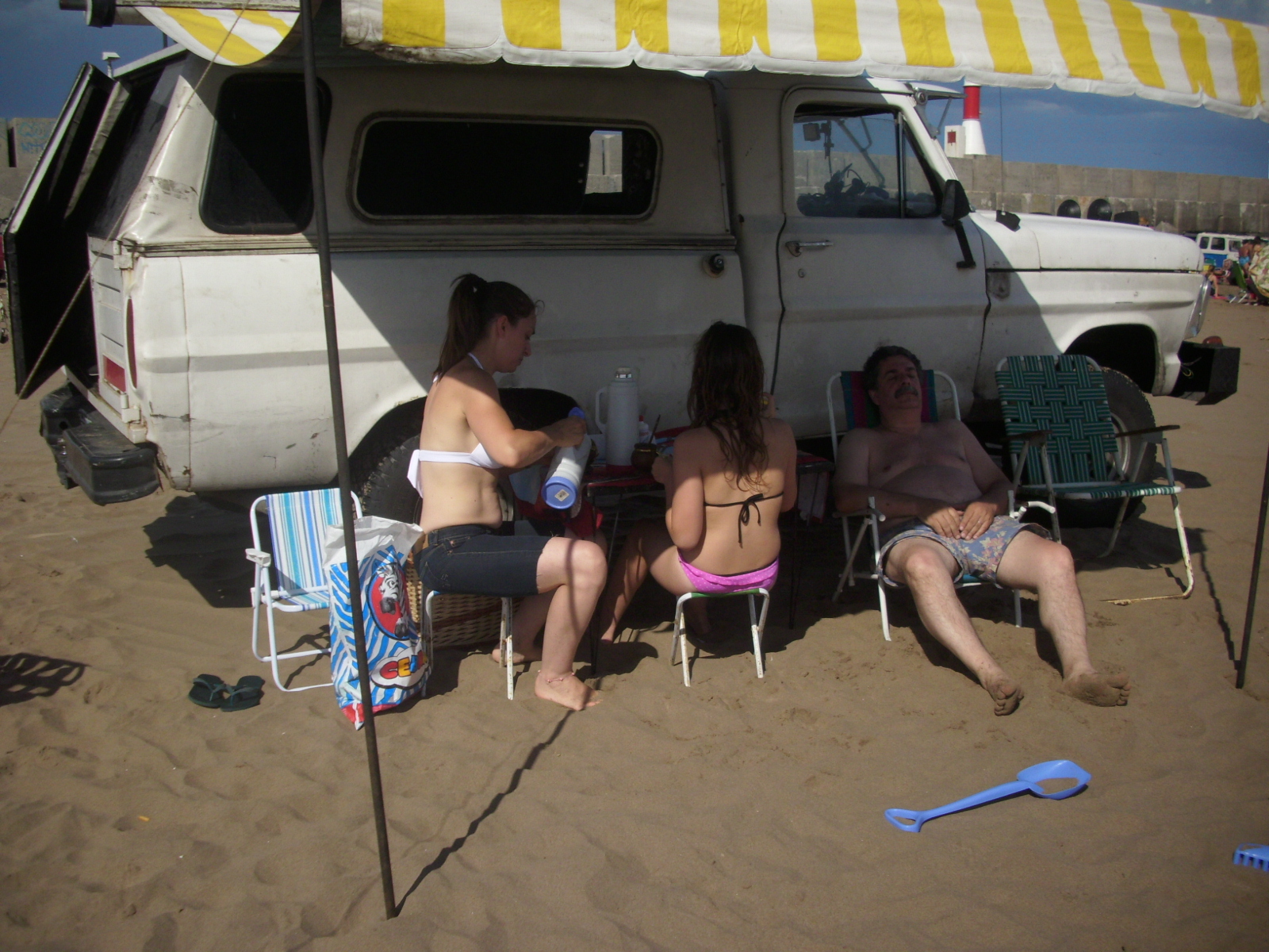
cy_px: 476
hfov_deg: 58.4
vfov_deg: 45.4
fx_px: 1136
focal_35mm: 31
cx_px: 634
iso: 50
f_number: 5.6
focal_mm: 6.2
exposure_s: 1/770
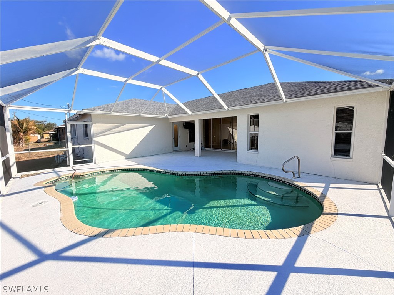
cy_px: 148
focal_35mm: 14
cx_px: 197
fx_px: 159
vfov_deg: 85.7
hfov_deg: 102.1
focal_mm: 2.22
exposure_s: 1/770
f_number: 2.2
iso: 25
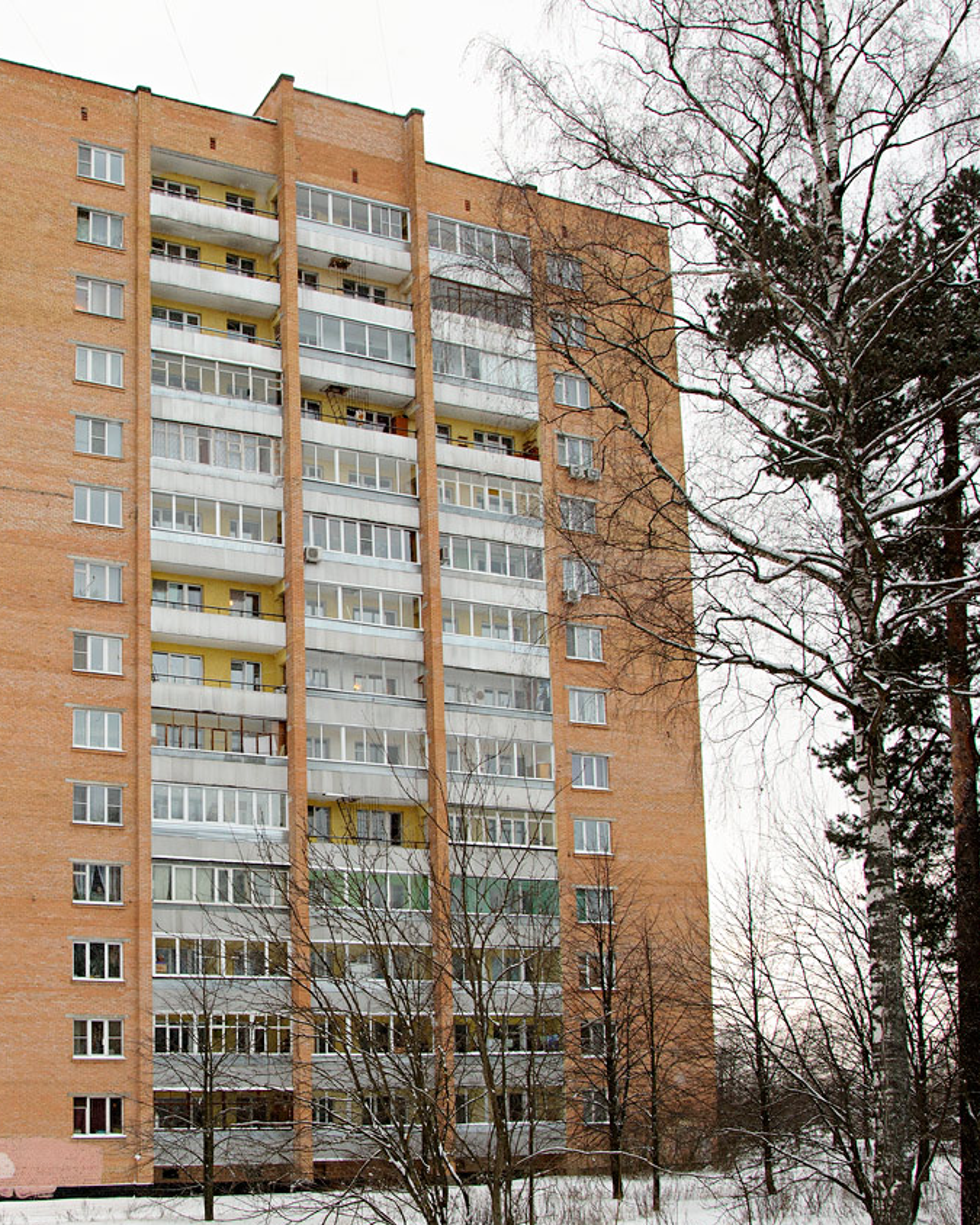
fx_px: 1414
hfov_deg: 37.2
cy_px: 615
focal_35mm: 39
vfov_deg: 46.8
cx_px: 238
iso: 400
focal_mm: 18
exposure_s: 1/125
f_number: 5.6
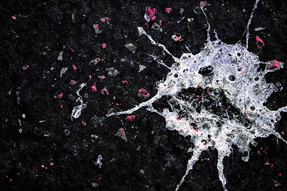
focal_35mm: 210
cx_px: 144
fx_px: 1674
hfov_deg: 9.8
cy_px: 96
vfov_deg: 6.5
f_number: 6.3
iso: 1000
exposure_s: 1/800
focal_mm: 210
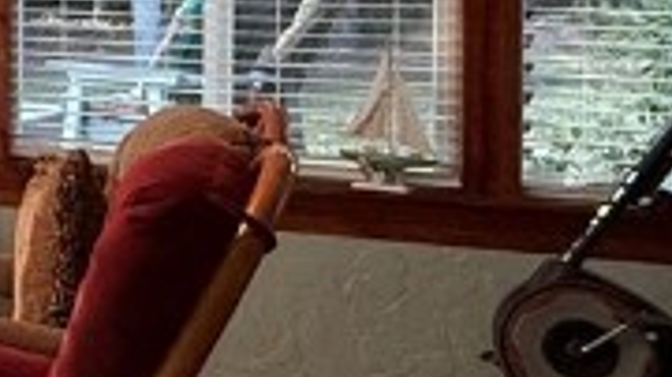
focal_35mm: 87
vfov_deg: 13.5
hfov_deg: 18.7
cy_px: -75
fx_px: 1549
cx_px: -553
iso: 320
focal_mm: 2.22
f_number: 2.2
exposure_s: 1/60
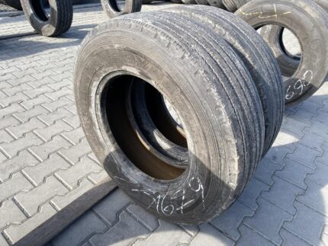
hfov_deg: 67.3
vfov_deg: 53.1
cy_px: 123
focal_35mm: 26
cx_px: 164
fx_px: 246
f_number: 1.8
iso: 32
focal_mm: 4.25
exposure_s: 1/579
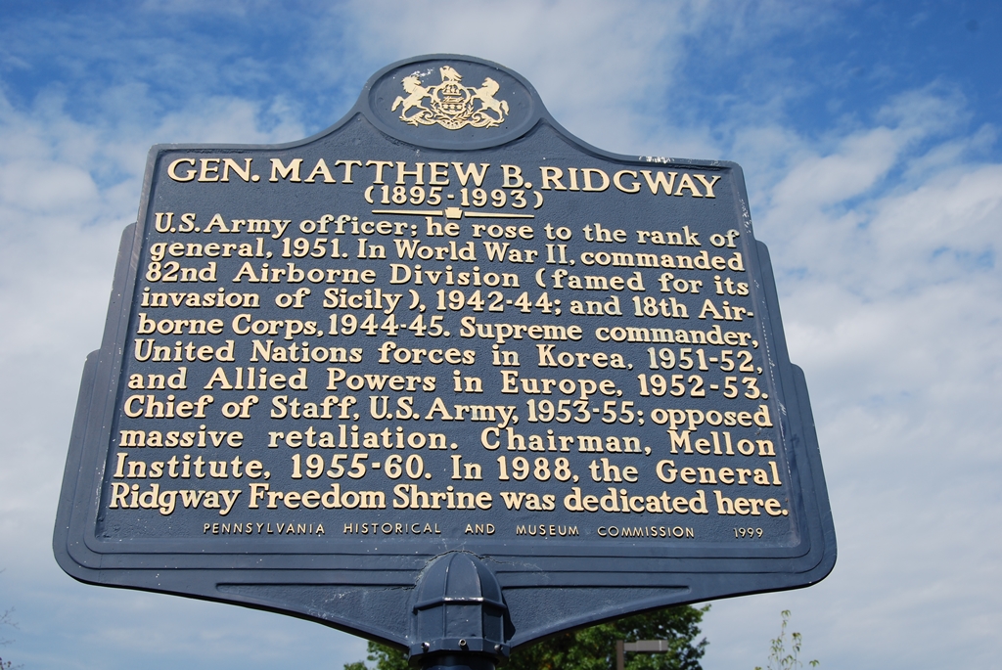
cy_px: 335
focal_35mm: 42
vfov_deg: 32.0
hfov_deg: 46.4
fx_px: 1170
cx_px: 501
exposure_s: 1/250
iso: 100
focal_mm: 28
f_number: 8
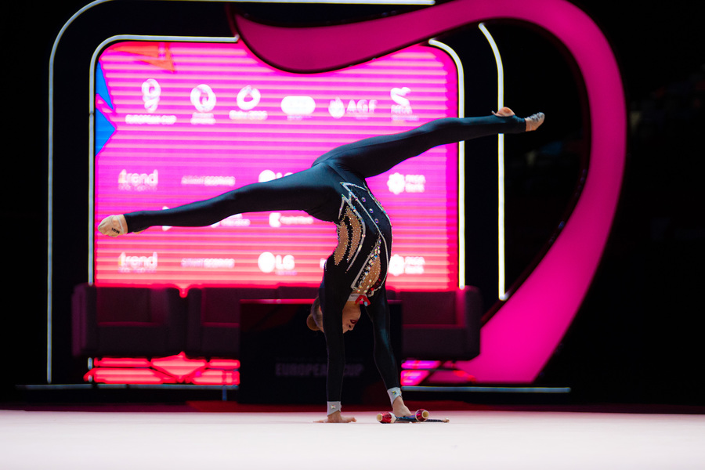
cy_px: 235
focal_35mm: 198
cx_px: 352
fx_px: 3877
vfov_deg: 6.9
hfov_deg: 10.4
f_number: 2.8
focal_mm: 132
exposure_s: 1/1000
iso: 2000
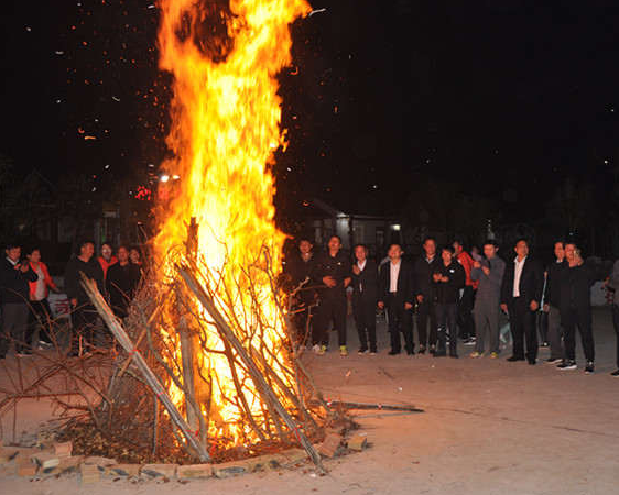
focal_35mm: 35
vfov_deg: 42.2
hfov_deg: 51.1
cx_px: 382
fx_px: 641
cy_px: 244
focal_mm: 20
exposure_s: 1/160
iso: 500
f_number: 3.5
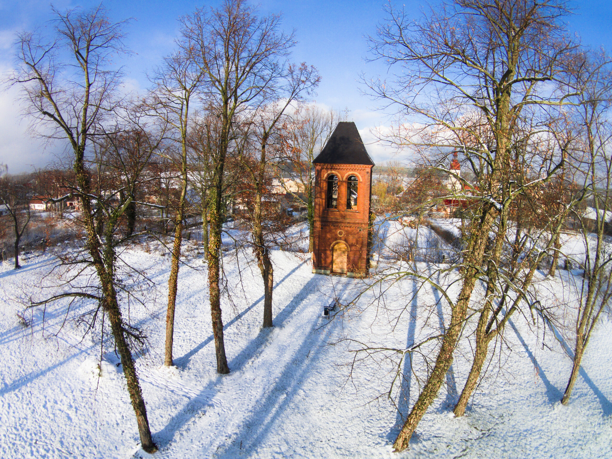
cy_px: 230
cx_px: 306
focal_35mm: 30
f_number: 2.8
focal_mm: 5
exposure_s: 1/2300
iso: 100
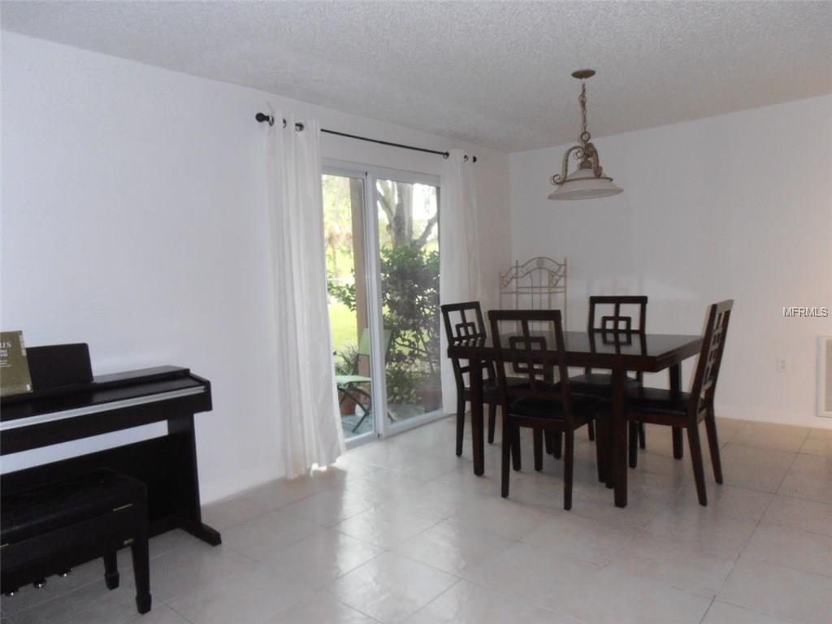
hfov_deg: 71.6
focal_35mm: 24
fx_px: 577
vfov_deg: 56.8
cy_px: 312
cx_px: 416
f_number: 3
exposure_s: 1/30
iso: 125
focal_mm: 4.2
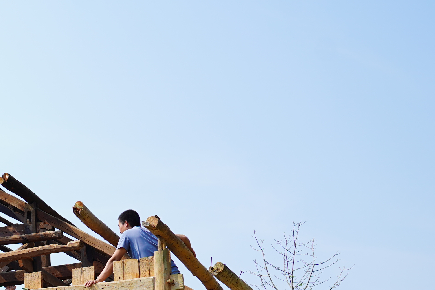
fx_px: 1063
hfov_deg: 21.0
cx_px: -132
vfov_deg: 14.7
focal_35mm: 88
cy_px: 399
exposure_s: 1/500
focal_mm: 29
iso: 100
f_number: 4.5
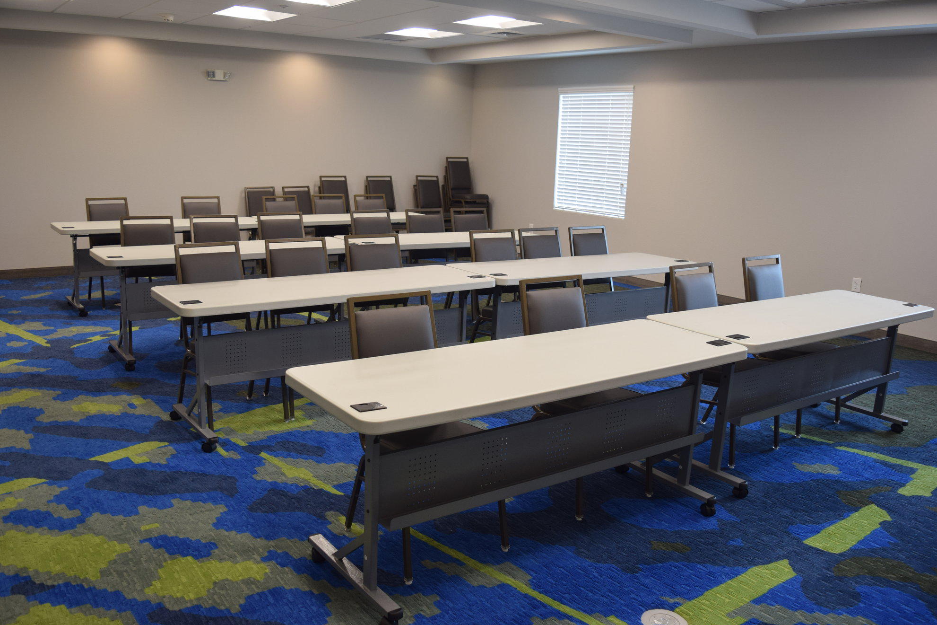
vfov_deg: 42.3
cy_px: 316
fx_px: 807
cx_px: 454
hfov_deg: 60.3
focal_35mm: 31
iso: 400
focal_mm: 20
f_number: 4
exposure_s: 1/60
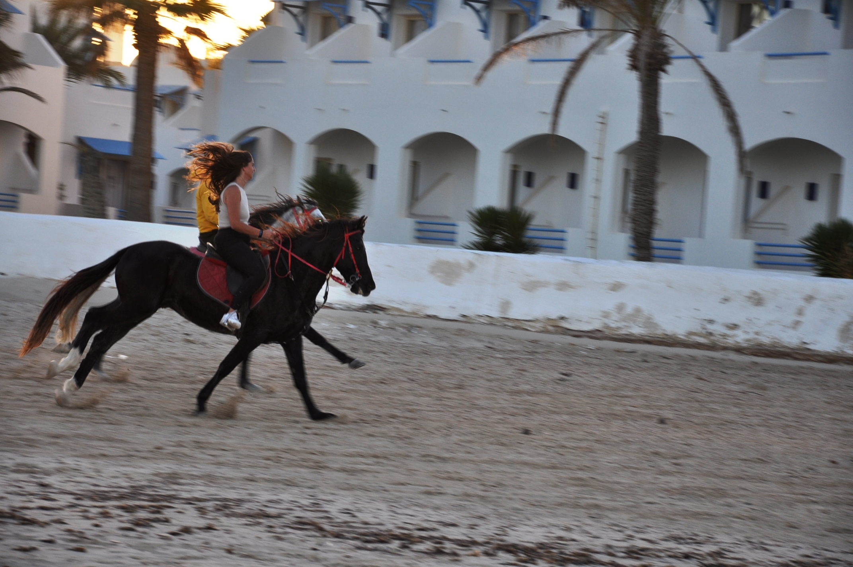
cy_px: 284
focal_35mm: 158
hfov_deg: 13.1
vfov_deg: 8.7
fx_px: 3727
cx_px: 426
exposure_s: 1/200
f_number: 9
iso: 200
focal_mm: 105
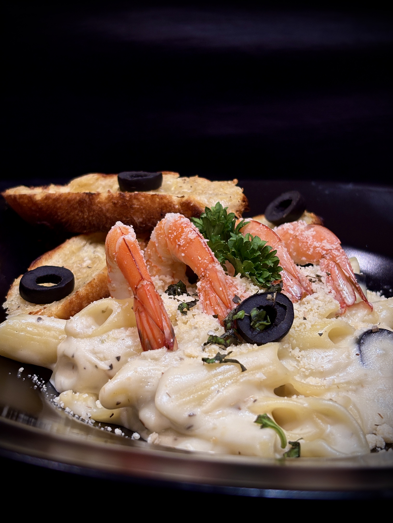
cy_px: 262
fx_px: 787
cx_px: 196
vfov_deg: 36.8
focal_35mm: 52
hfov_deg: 28.0
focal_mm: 5.96
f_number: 1.6
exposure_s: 1/100
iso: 64
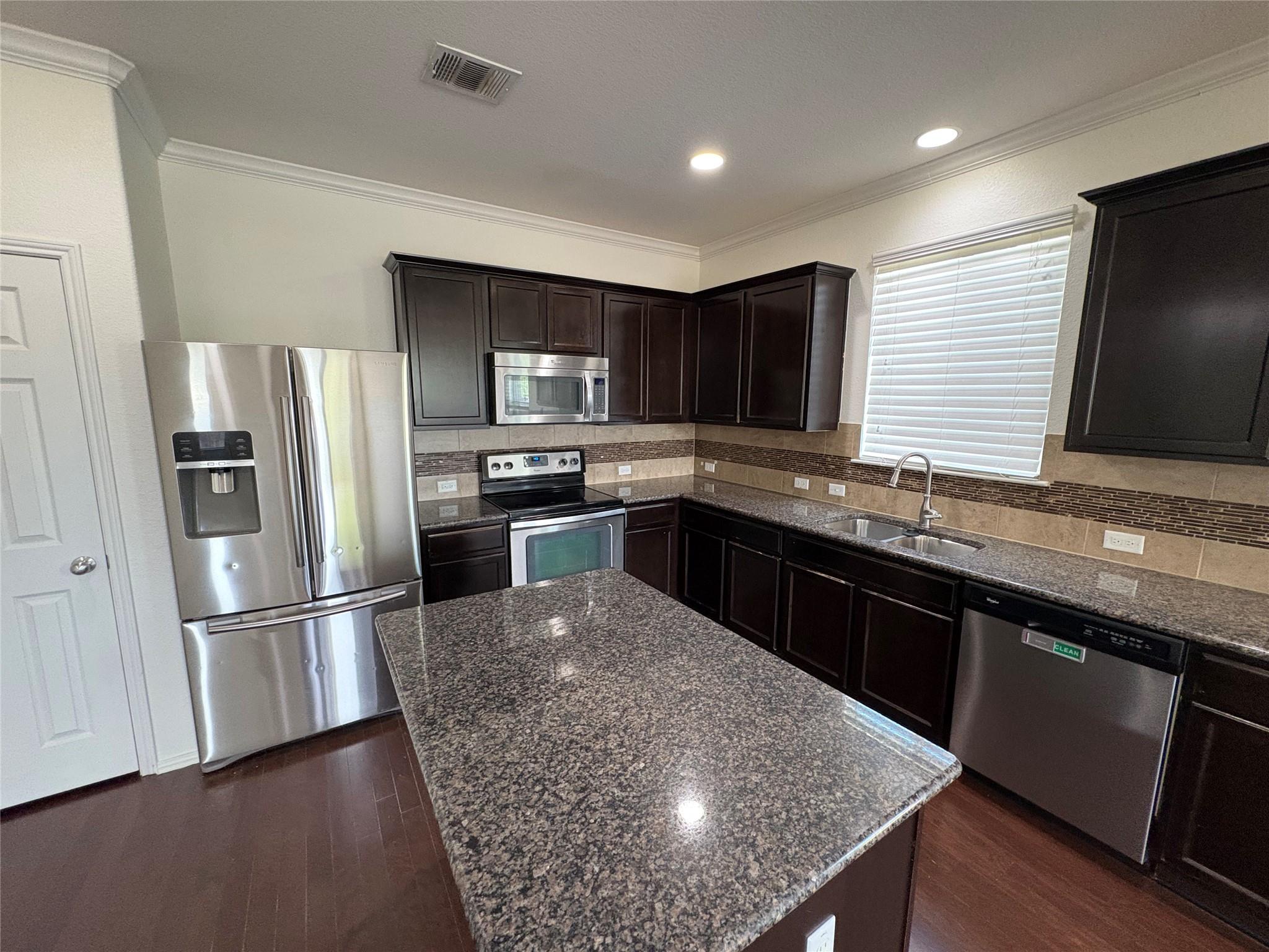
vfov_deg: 85.7
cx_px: 634
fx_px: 513
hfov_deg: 102.1
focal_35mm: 14
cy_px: 476
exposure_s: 1/60
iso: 500
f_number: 2.2
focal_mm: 2.22
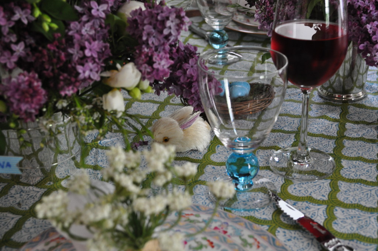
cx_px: 189
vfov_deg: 25.7
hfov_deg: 37.9
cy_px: 126
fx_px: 551
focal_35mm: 52
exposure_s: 1/13
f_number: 6.3
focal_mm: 35
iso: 800
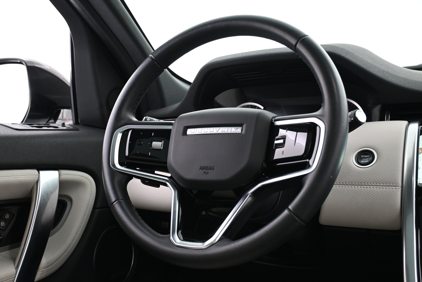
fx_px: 466
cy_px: 141
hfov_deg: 48.7
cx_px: 211
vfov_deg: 33.6
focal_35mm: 40
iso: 1600
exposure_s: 1/13
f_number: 4.5
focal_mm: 26.5
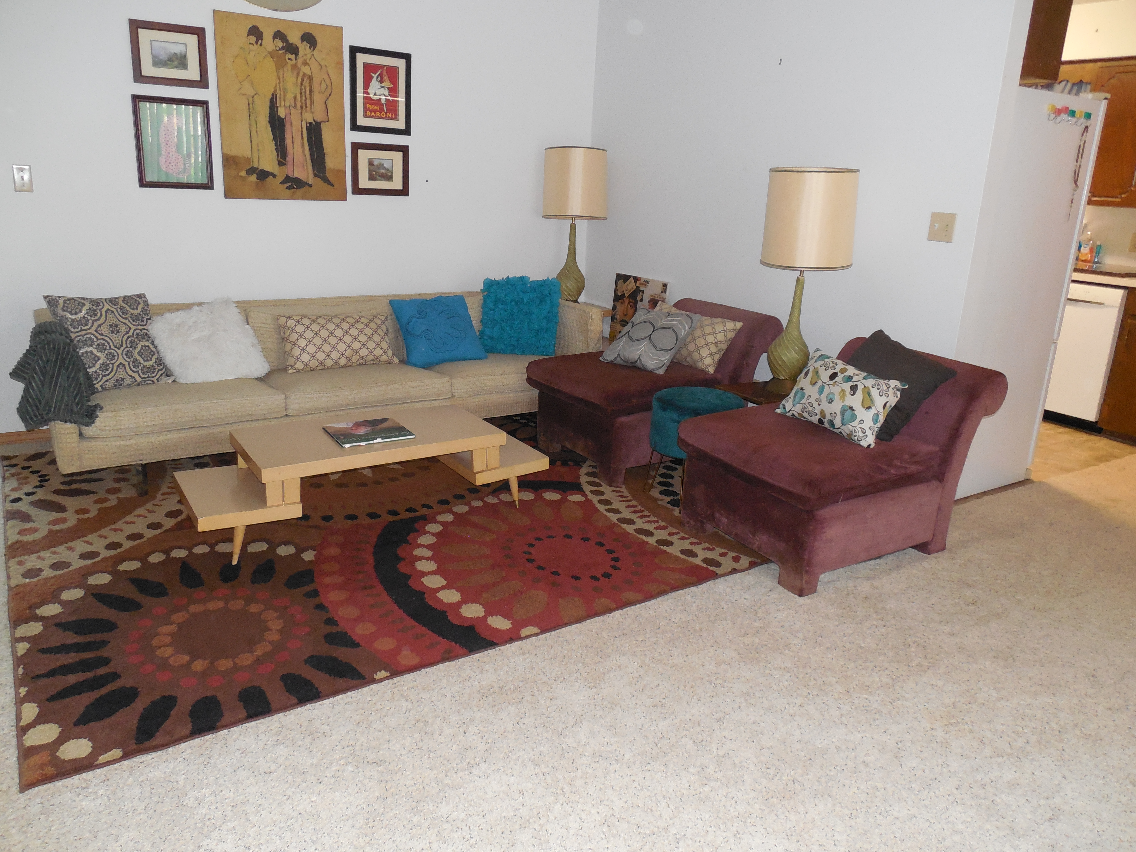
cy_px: 426
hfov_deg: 69.4
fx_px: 820
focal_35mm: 25
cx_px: 568
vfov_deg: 54.9
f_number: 3.3
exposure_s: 1/25
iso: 400
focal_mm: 4.5
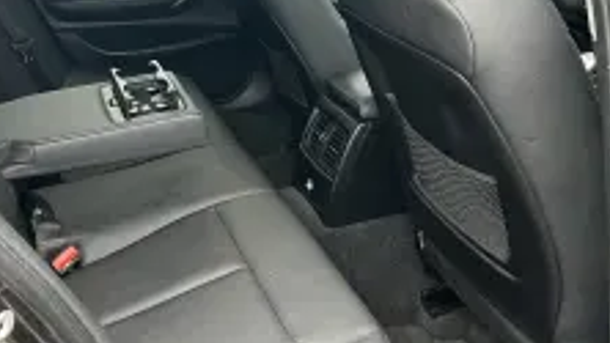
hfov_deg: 43.9
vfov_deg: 25.5
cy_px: 69
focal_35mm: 46
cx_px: 203
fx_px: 744
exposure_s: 1/60
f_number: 1.5
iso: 320
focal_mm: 5.7
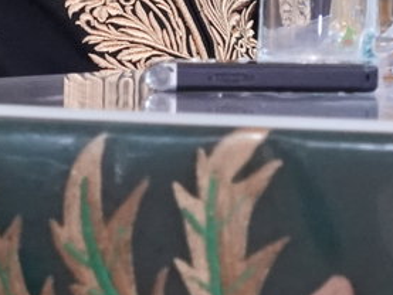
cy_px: -284
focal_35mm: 602
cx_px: 114
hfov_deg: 3.3
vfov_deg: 2.5
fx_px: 6838
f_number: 7.1
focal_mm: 124
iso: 10000
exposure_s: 1/200
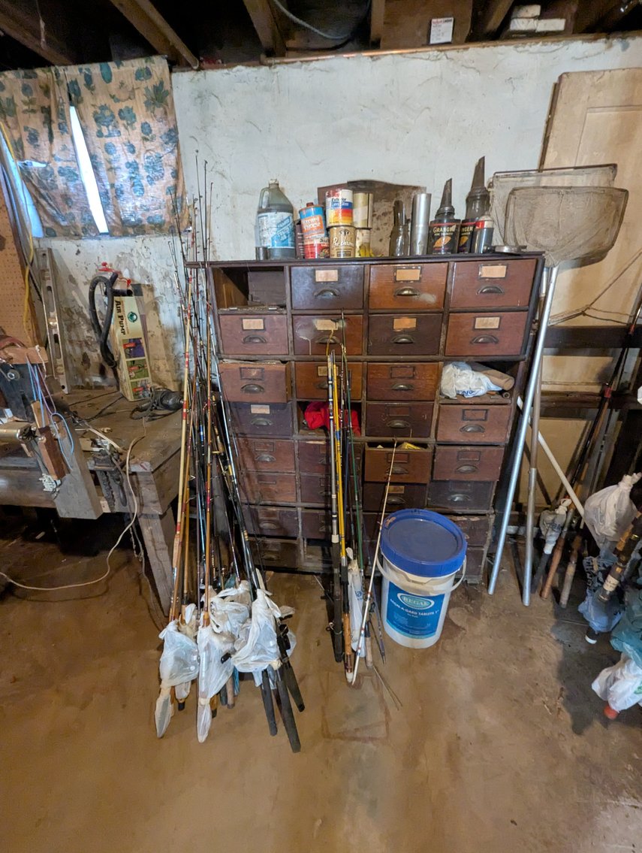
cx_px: 321
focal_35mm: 13
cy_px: 426
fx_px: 321
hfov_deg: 90.1
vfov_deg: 106.1
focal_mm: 1.95
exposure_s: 1/24
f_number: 2.2
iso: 1205
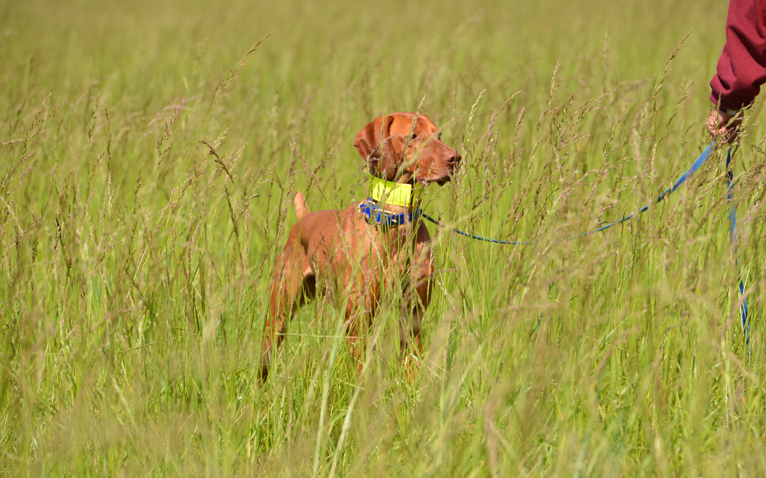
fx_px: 4258
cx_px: 383
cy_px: 237
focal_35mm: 204
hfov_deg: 10.3
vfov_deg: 6.4
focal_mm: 200
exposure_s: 1/640
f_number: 6.3
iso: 200
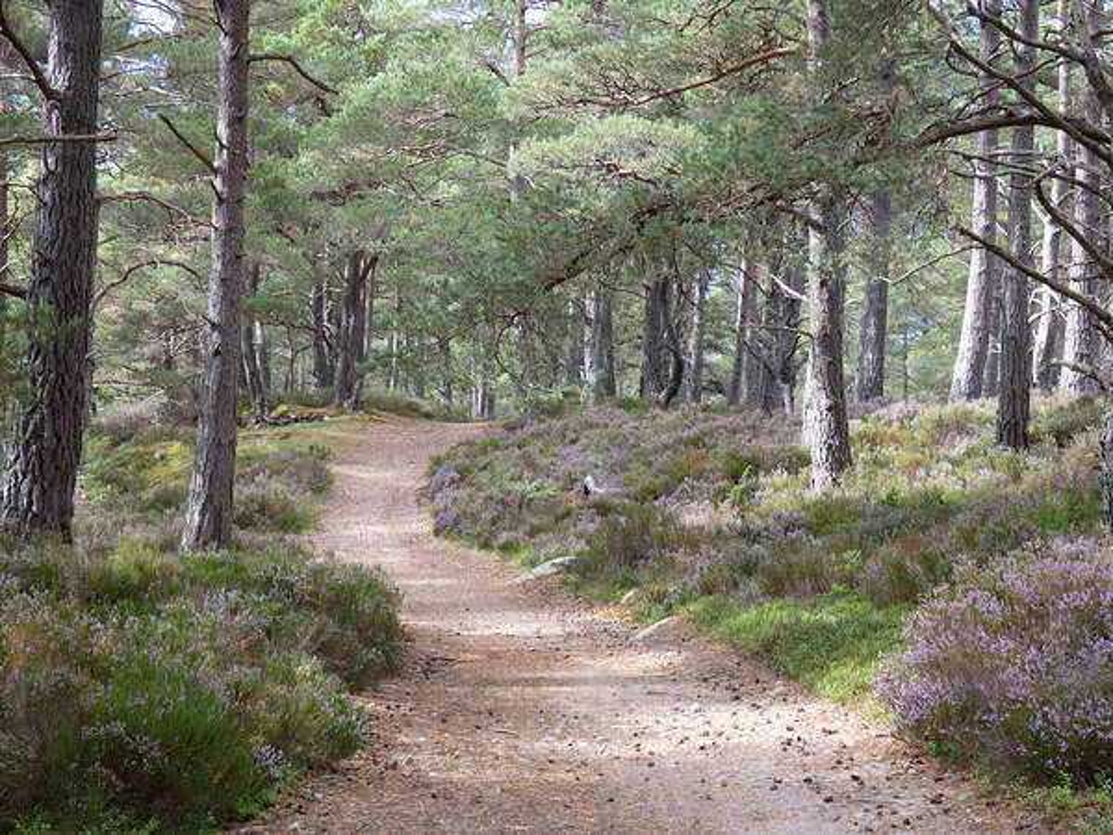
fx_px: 2122
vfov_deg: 22.3
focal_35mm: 66
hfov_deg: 29.4
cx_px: 556
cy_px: 418
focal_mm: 11.9
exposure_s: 1/80
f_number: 4.2
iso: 100
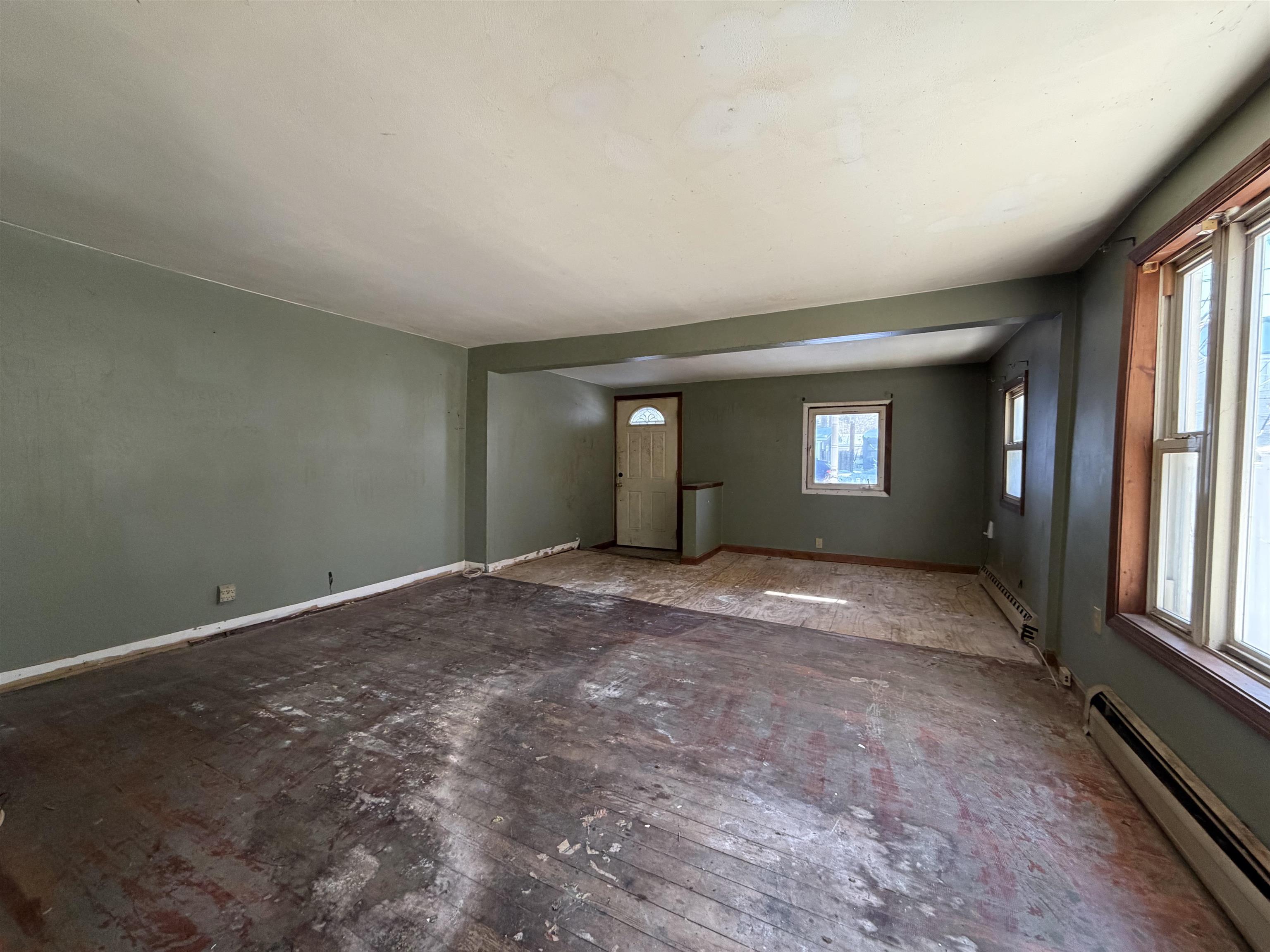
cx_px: 635
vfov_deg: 85.7
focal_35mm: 14
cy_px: 476
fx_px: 514
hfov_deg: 102.1
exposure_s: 1/75
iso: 320
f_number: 2.2
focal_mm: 2.22
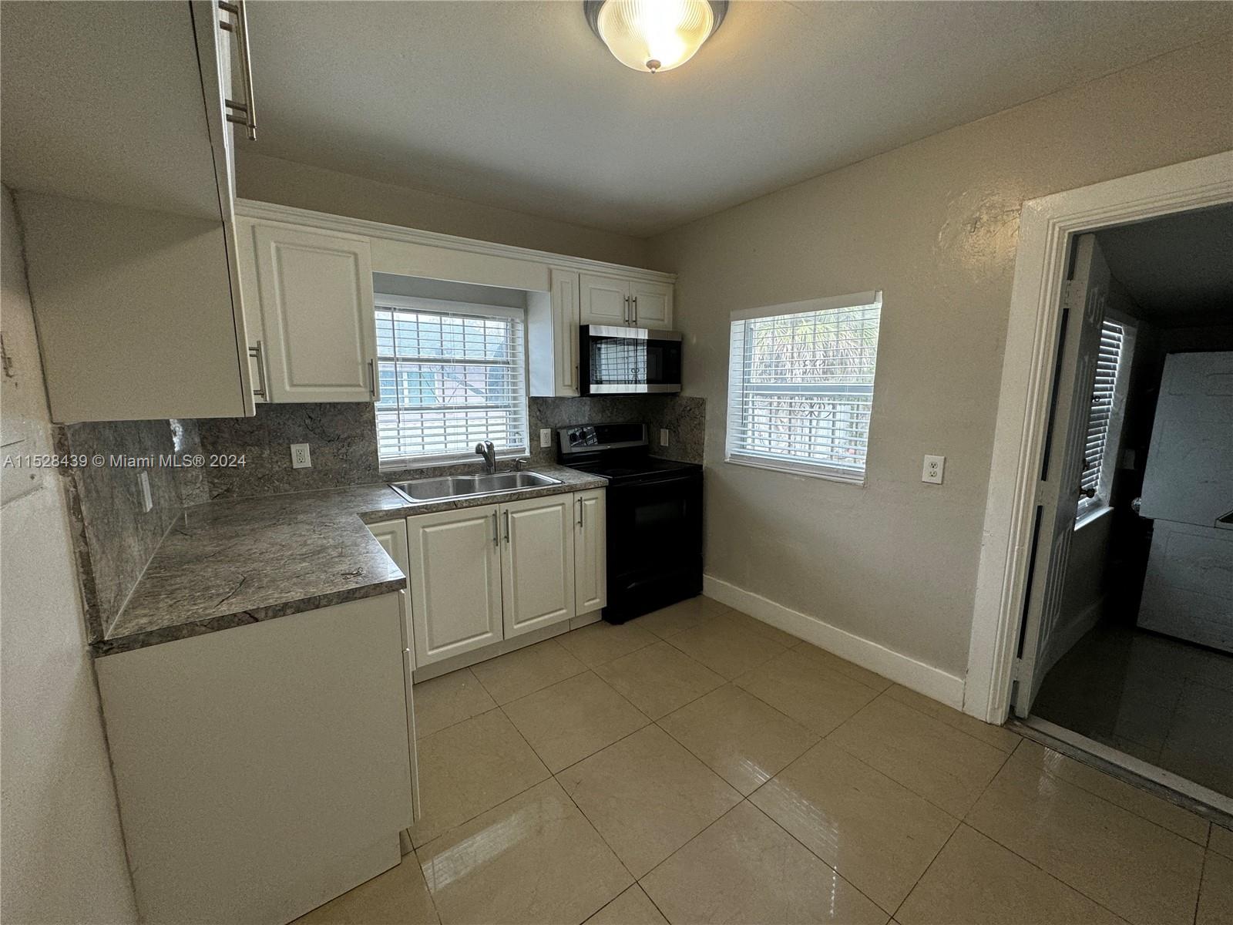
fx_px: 499
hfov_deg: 102.1
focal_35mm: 14
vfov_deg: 85.7
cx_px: 616
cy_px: 462
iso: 125
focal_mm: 2.22
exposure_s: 1/120
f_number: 2.2
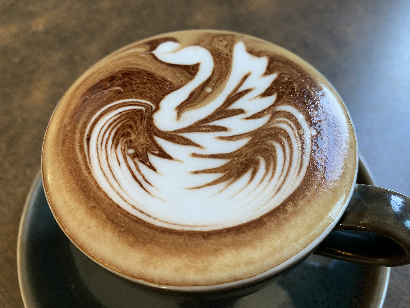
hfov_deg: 67.3
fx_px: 308
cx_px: 205
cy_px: 154
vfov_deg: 53.1
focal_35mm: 26
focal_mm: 4.25
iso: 80
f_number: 1.8
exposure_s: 1/50
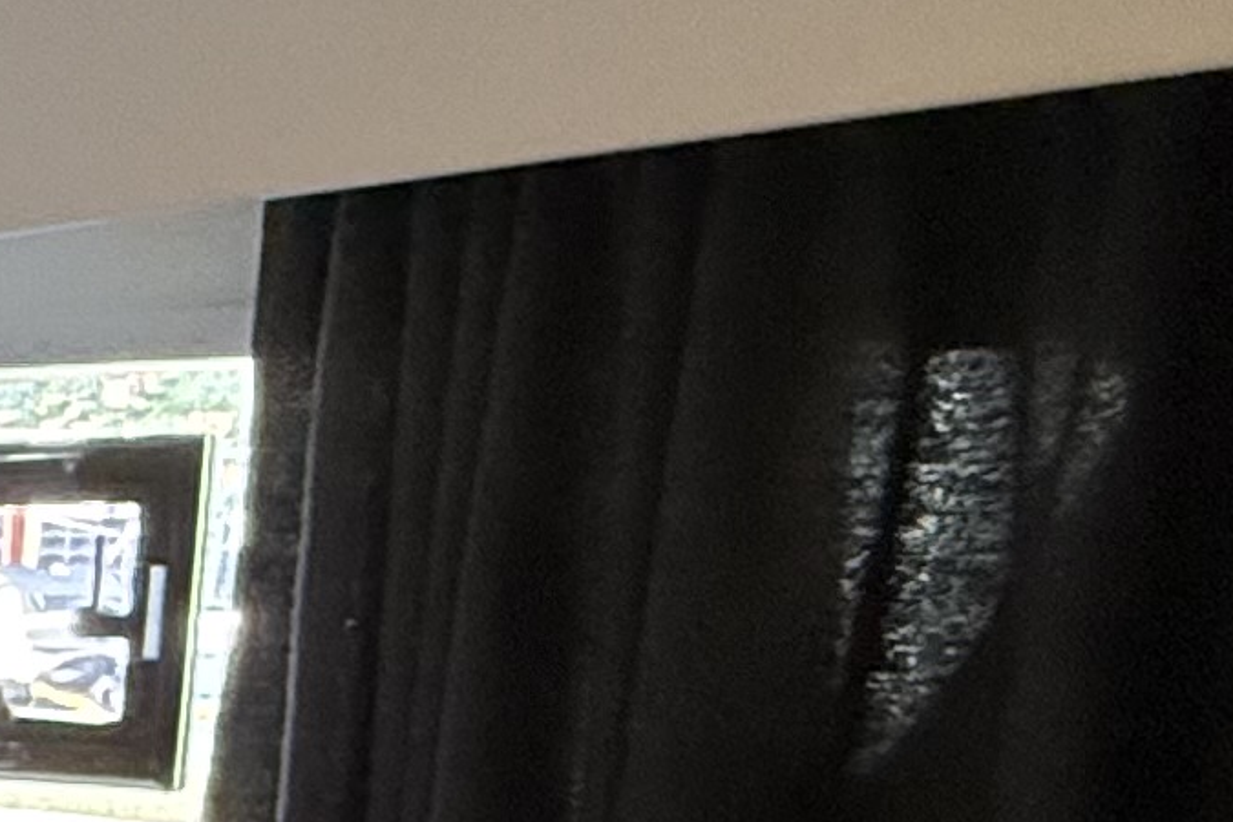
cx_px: -1662
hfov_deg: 15.0
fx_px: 2980
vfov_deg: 15.2
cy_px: 970
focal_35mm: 87
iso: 320
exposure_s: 1/70
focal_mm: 2.22
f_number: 2.2
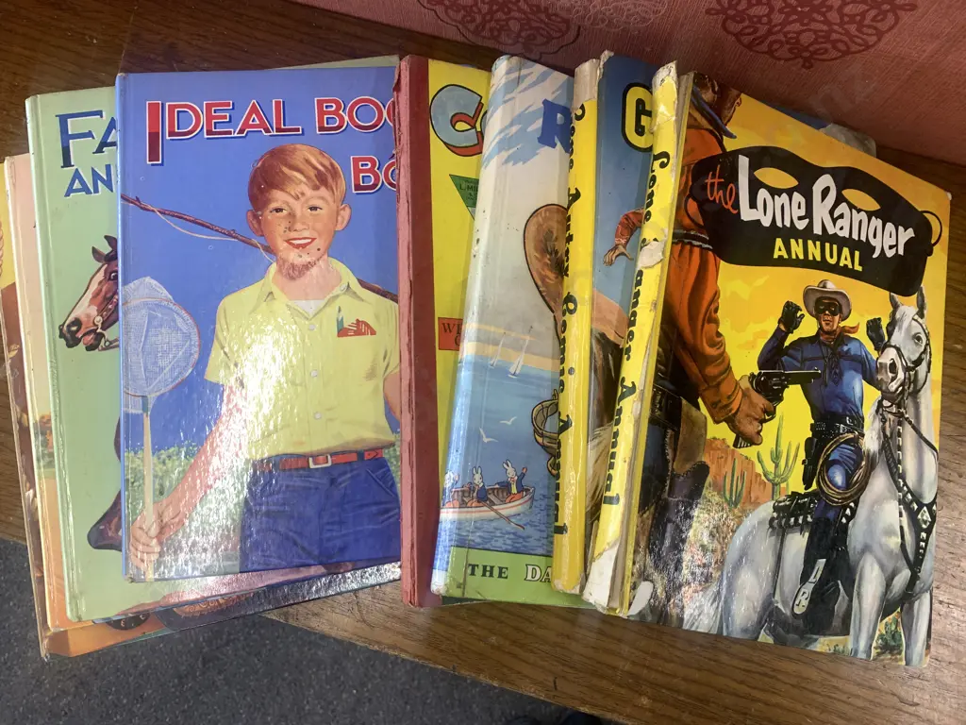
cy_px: 362
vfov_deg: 53.1
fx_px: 726
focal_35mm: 26
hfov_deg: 67.3
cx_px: 483
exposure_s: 1/100
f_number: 1.8
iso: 80
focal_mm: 4.25
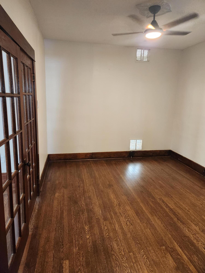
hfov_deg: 58.9
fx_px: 182
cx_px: 102
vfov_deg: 73.9
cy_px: 136
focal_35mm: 23
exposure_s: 1/120
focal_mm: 5.4
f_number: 1.8
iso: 1000
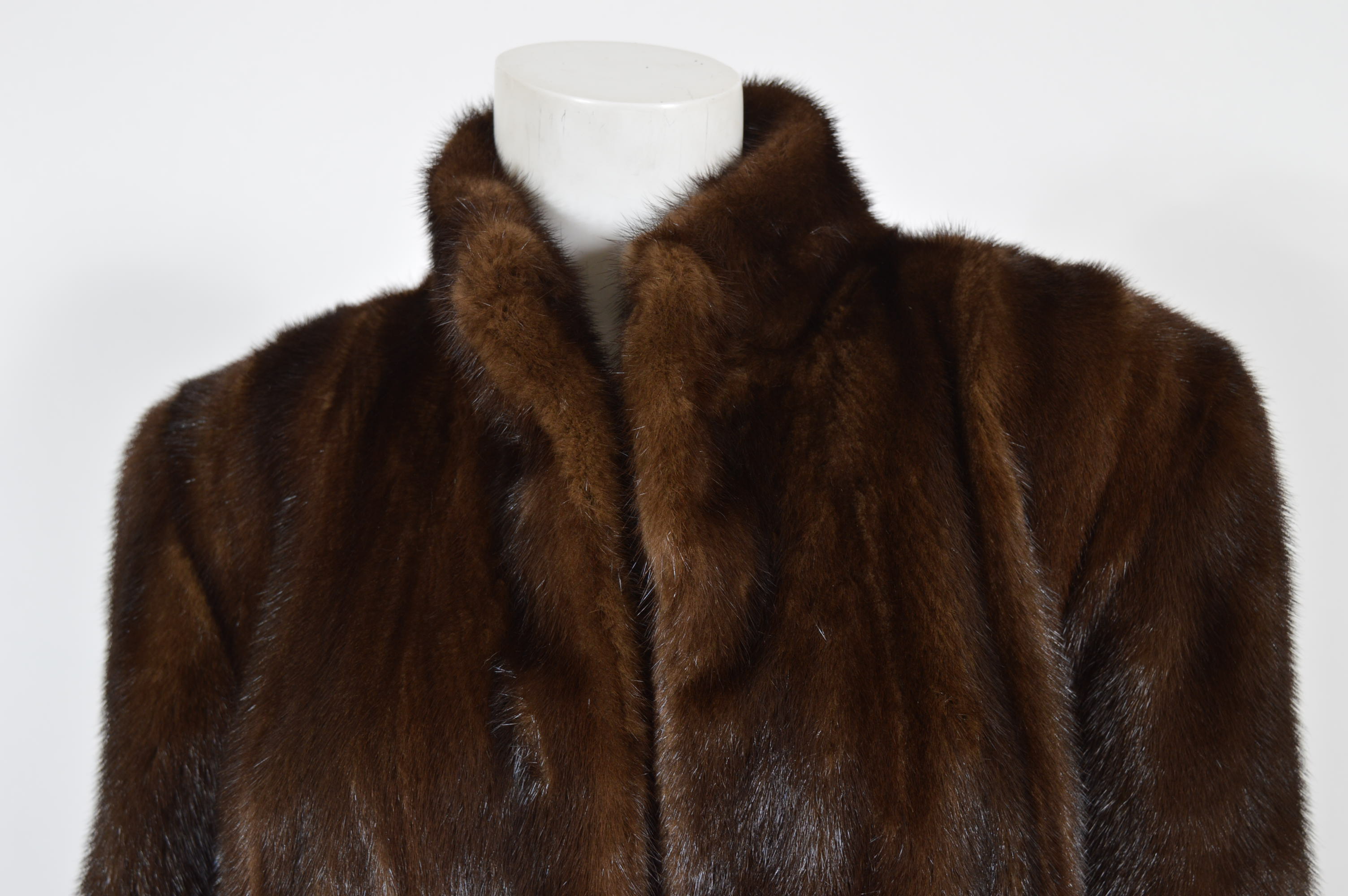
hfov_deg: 41.1
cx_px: 674
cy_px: 448
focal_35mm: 48
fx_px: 1796
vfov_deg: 28.0
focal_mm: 32
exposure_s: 1/80
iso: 200
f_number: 6.3
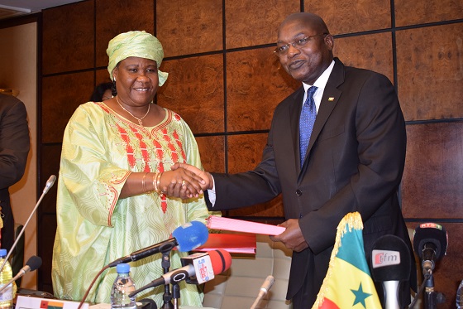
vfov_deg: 31.9
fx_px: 540
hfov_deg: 46.4
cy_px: 154
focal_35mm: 42
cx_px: 232
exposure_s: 1/60
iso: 800
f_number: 4.2
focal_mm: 28
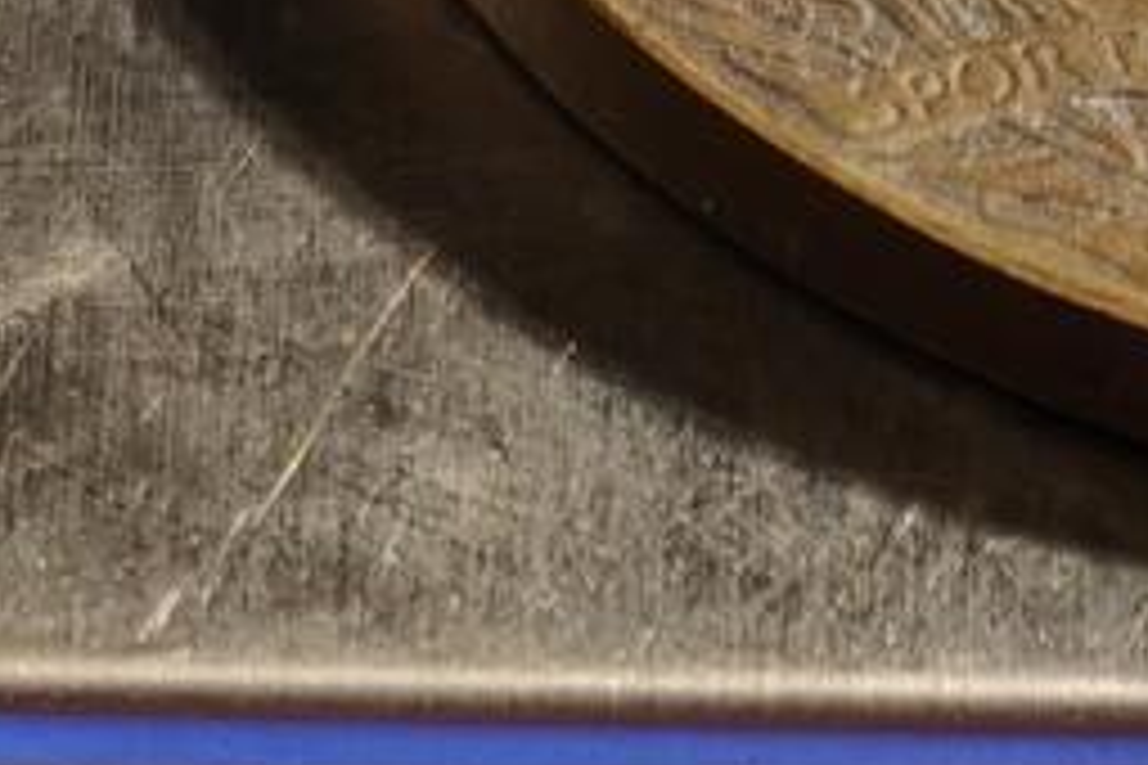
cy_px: 1566
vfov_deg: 7.8
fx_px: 5389
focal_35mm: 169
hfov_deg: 12.2
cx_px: 639
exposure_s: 1/143
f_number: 1.6
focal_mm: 6.06
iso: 250
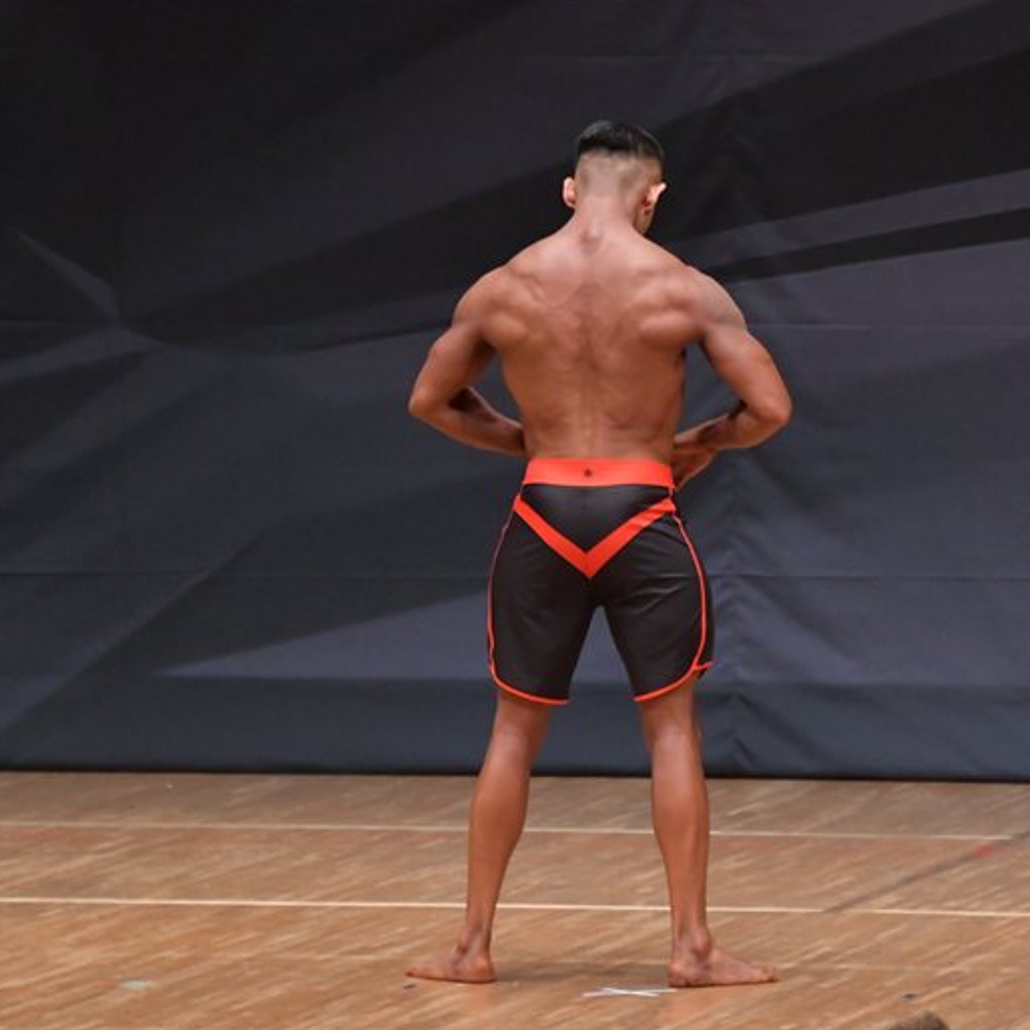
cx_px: 652
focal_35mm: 366
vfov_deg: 4.8
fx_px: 12321
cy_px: 516
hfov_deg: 4.8
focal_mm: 190
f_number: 5.6
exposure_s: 1/400
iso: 6400
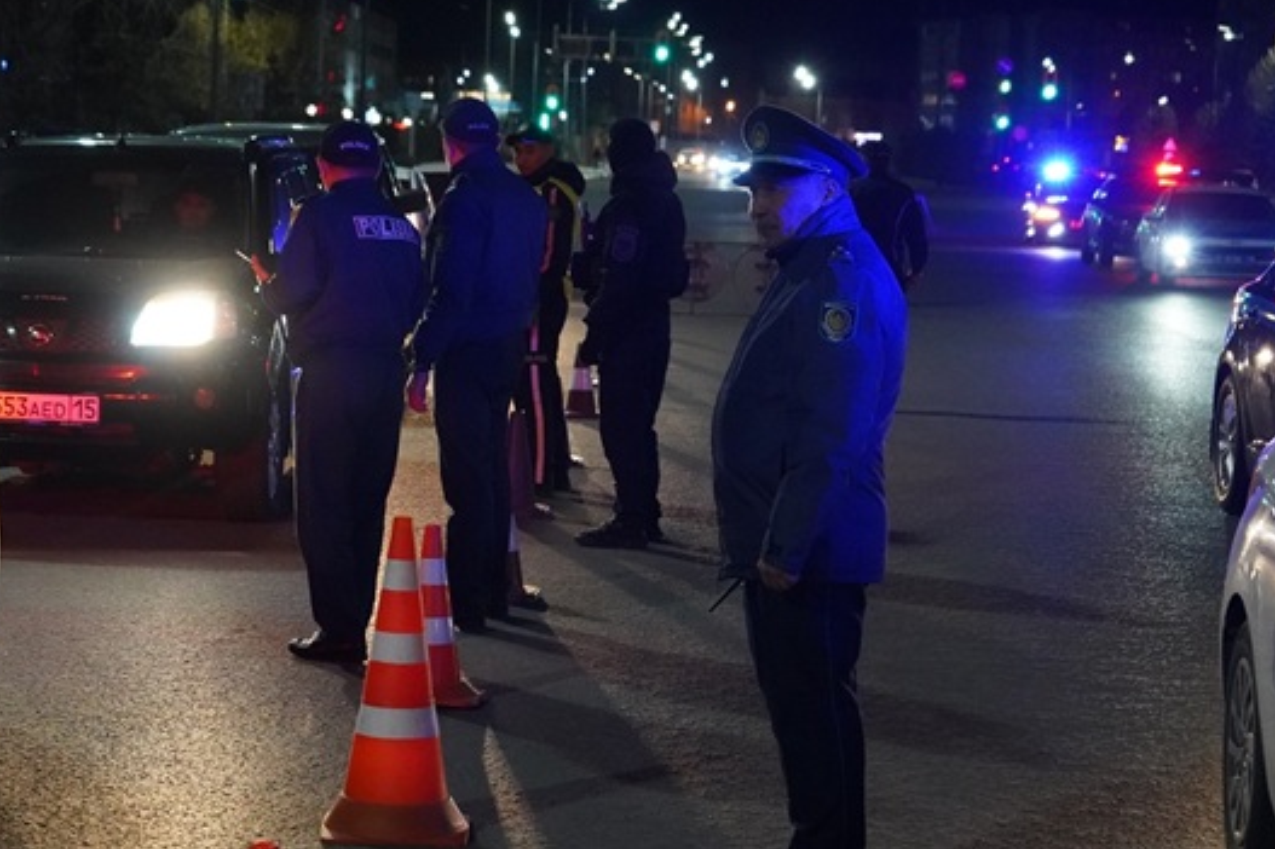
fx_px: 3293
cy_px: 450
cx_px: 542
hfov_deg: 21.9
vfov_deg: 14.7
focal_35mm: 93
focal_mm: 70
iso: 12800
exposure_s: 1/125
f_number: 5.6
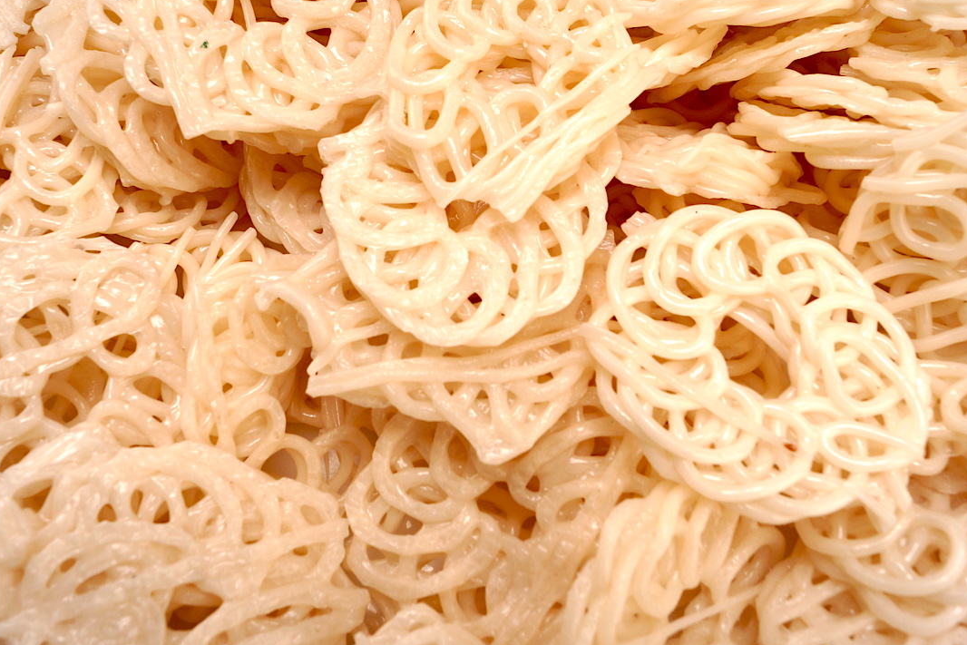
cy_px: 193
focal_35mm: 38
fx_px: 1021
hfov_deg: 50.7
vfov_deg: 34.6
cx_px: 469
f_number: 13
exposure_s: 1/160
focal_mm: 18
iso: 100
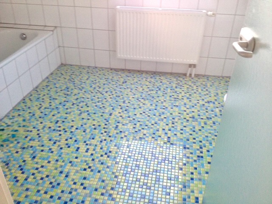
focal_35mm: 35
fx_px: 275
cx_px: 136
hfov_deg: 52.6
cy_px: 102
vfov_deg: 40.7
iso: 125
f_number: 2.4
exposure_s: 1/20
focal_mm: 4.28
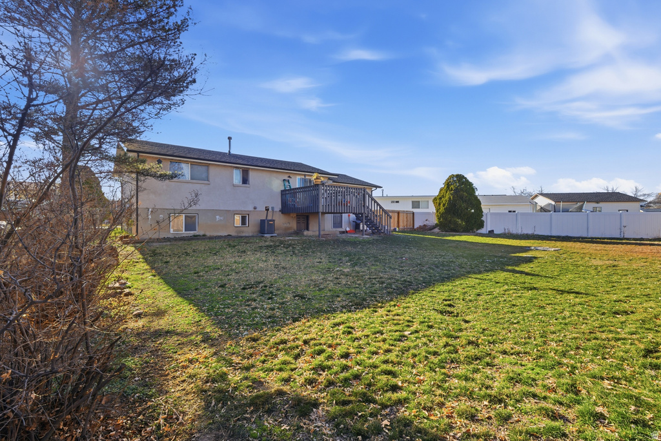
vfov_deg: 73.8
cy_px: 220
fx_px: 294
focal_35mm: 16
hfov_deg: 96.7
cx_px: 330
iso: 100
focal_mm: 16
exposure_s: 1/400
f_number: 10
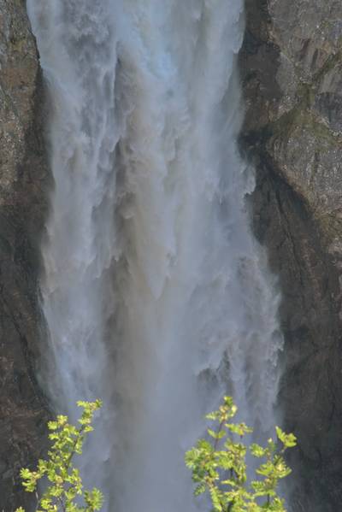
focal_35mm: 120
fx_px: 1708
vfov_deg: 17.1
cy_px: 256
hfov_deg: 11.4
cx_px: 171
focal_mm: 120
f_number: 10
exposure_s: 1/160
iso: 250
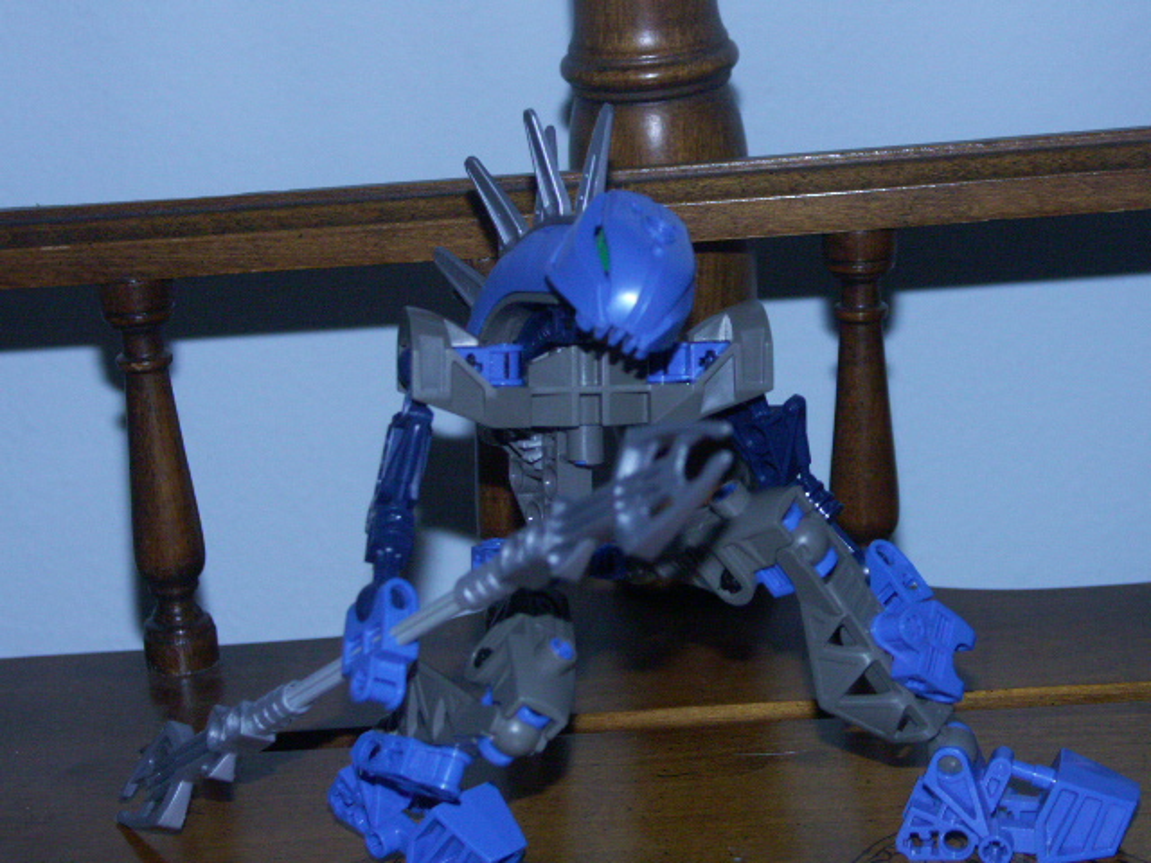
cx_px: 576
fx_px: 3026
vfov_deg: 16.2
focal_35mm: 91
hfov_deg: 21.5
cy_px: 432
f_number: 3.5
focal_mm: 22.66
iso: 200
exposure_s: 1/80
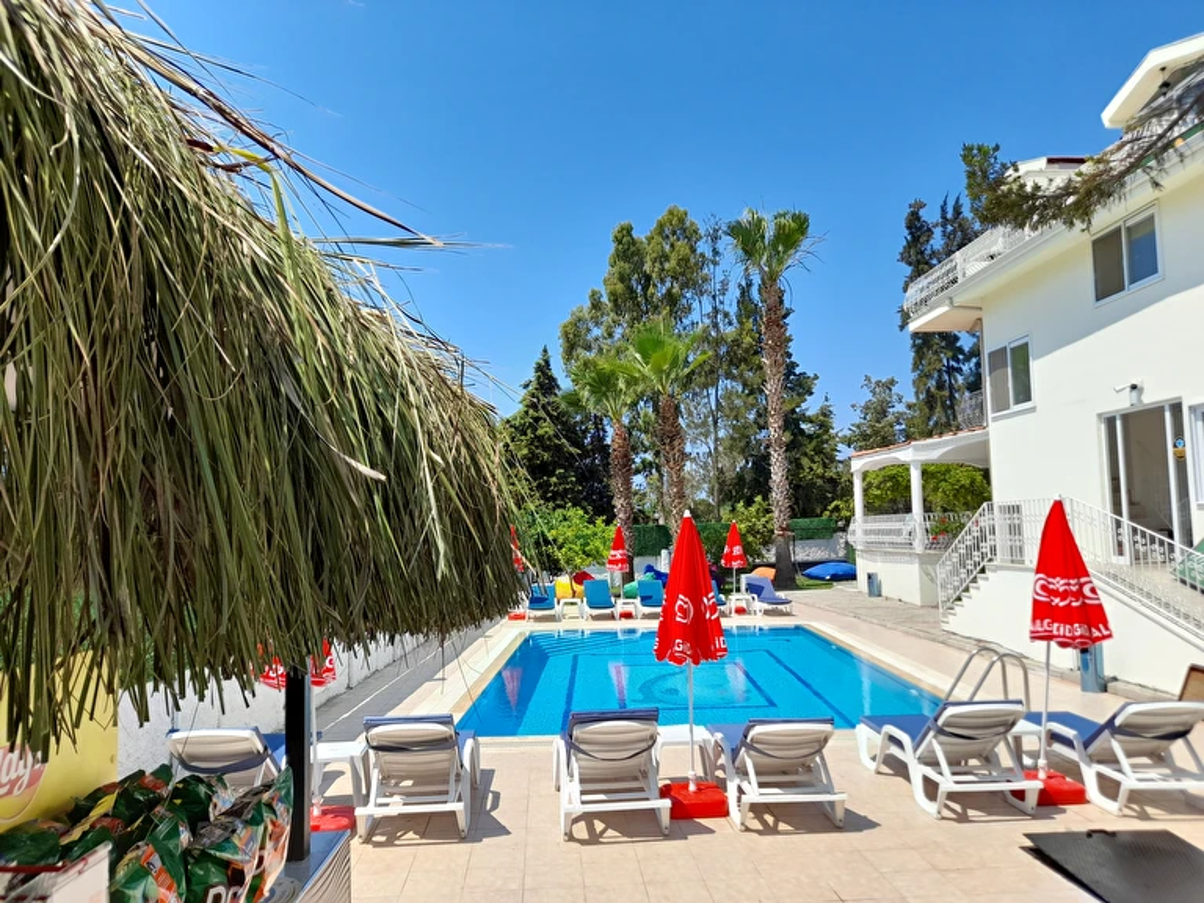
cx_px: 602
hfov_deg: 69.4
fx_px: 870
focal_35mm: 25
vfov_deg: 54.9
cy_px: 452
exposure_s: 1/820
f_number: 2
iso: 20
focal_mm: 4.6
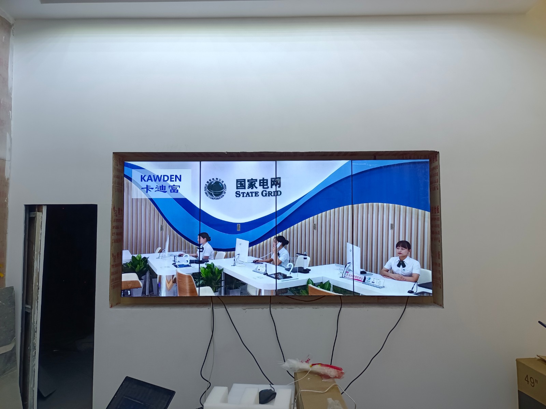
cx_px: 273
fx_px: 394
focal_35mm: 25
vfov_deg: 54.9
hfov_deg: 69.4
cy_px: 204
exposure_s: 1/100
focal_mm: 4.71
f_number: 1.79
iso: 481
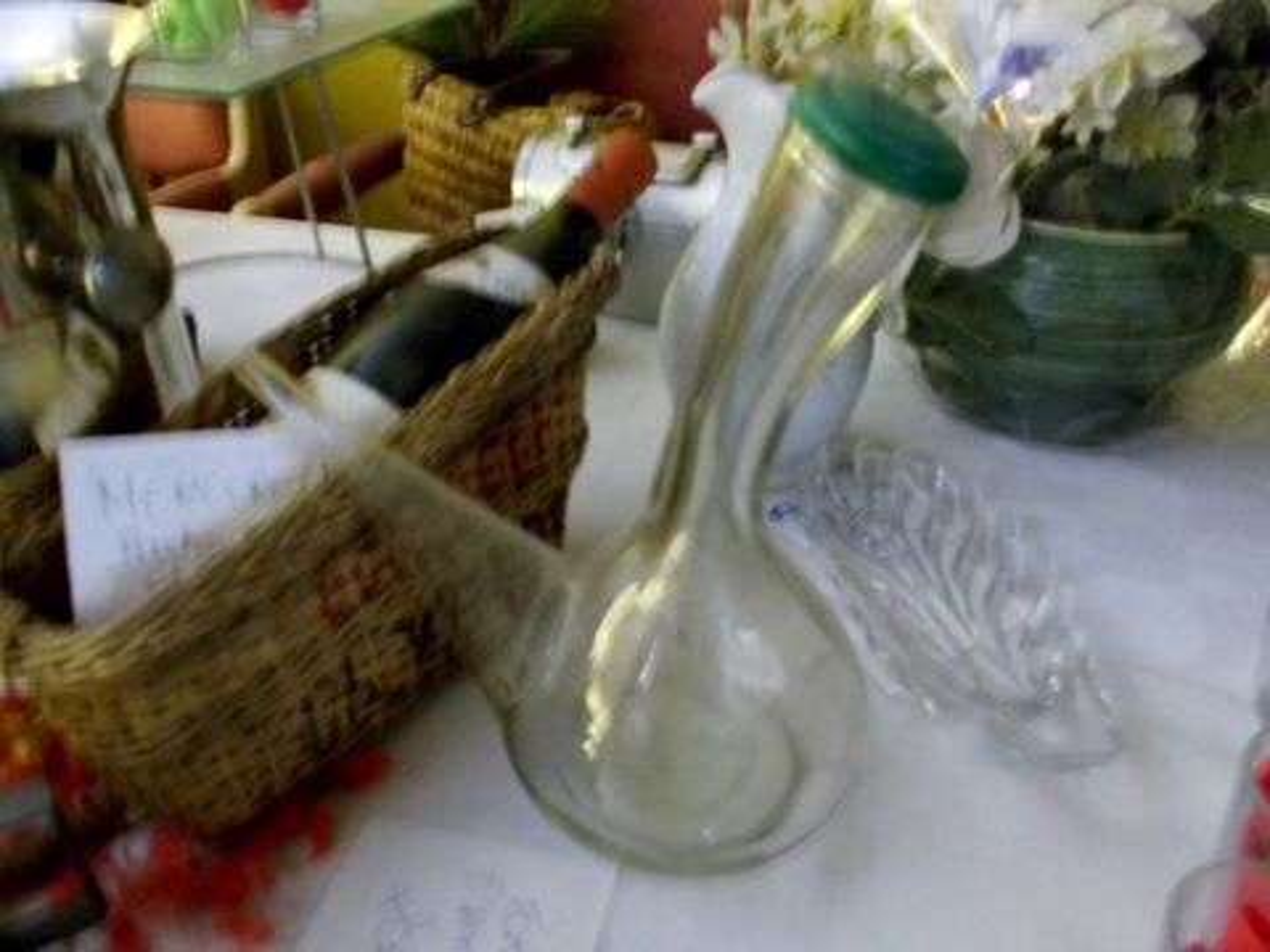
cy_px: 476
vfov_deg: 46.8
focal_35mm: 30
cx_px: 635
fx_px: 1101
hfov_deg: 60.0
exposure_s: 1/2.5
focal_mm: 5.3
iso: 400
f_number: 3.4
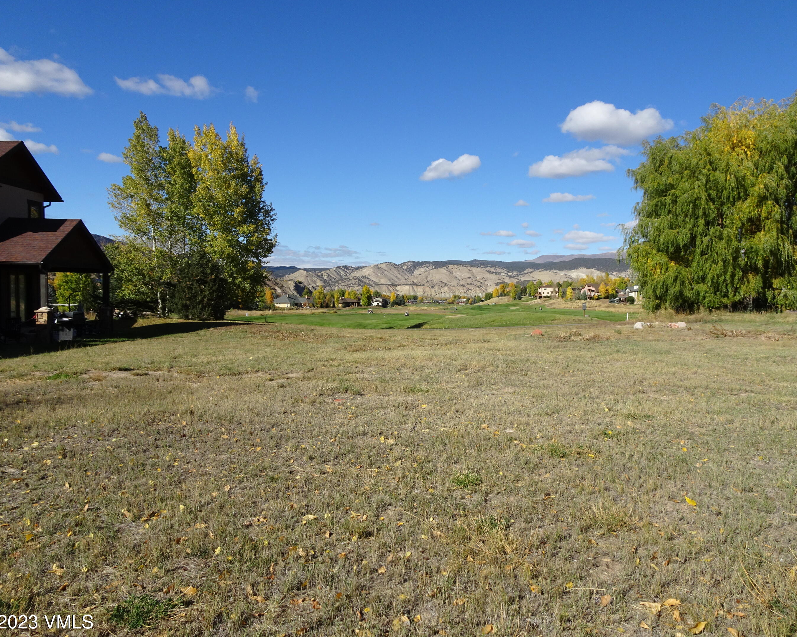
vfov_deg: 54.9
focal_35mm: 26
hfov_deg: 66.0
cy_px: 321
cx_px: 424
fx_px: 613
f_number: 3.5
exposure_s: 1/1000
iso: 80
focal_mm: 4.1
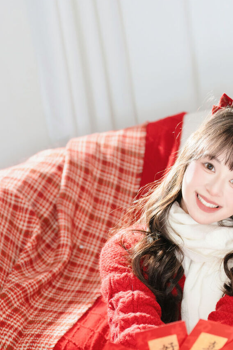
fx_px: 1417
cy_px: 295
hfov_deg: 9.4
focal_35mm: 146
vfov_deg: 14.0
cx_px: 183
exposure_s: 1/200
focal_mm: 79
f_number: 2.8
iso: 1250
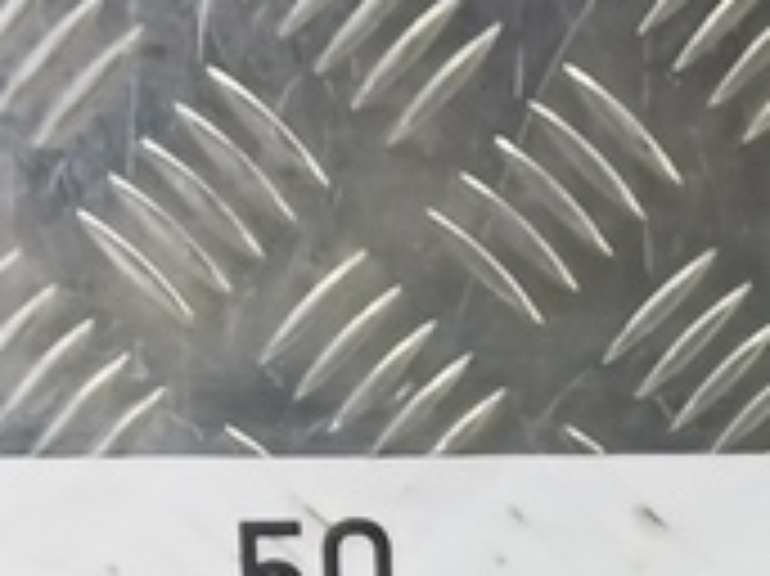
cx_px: 513
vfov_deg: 8.9
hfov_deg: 14.3
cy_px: 1674
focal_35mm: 138
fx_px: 3068
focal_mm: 4.11
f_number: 1.6
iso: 157
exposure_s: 1/50
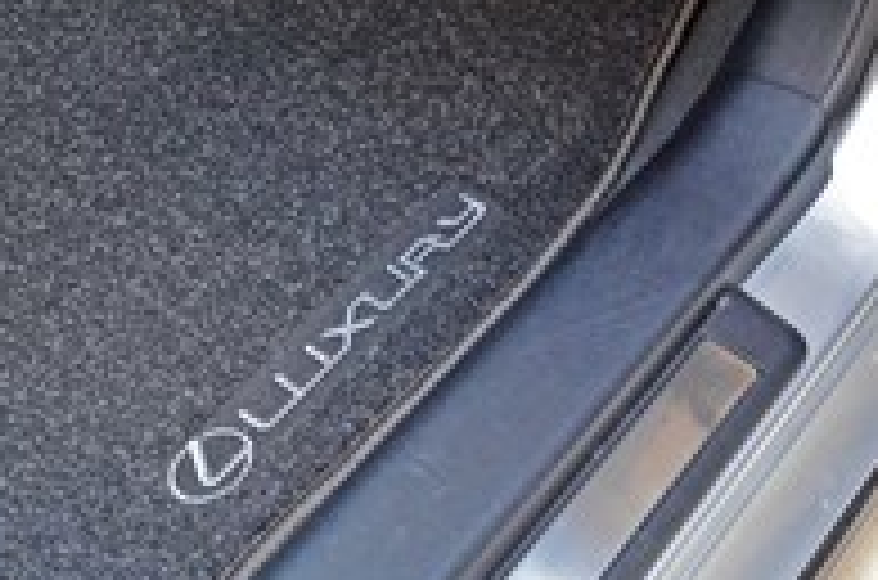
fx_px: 1727
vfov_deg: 18.9
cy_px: 108
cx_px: 275
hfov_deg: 28.3
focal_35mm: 71
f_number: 6.3
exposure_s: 1/13
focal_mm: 22
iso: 800
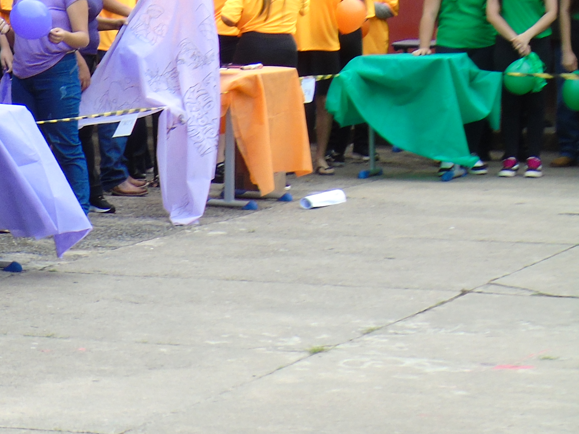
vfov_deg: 8.6
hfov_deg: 11.2
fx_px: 2860
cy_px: -51
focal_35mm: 171
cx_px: -218
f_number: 4.5
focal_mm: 11
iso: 80
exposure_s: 1/125
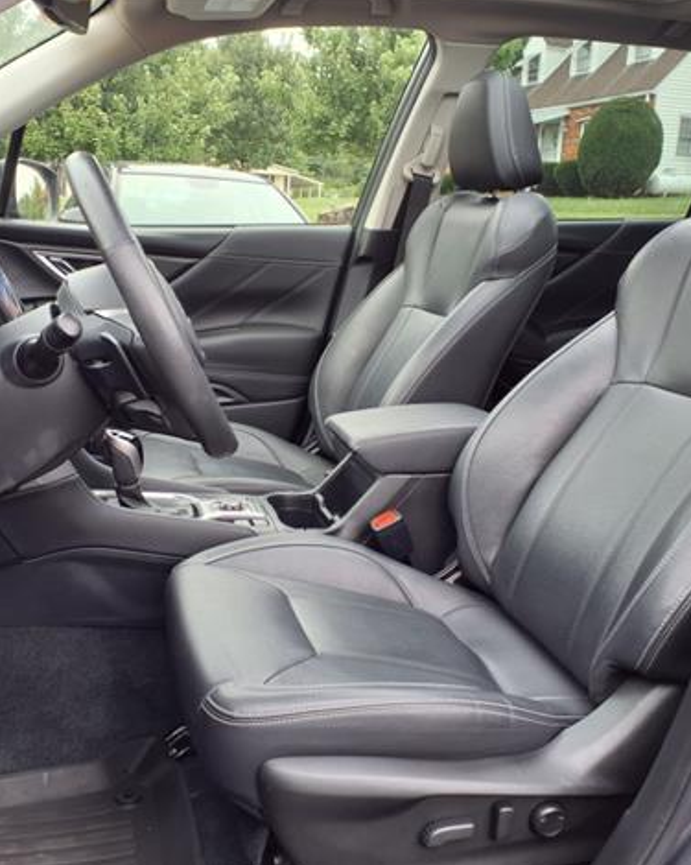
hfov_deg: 41.0
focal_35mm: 36
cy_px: 433
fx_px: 921
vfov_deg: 50.3
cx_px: 293
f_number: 1.9
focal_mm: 3.58
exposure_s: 1/120
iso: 50
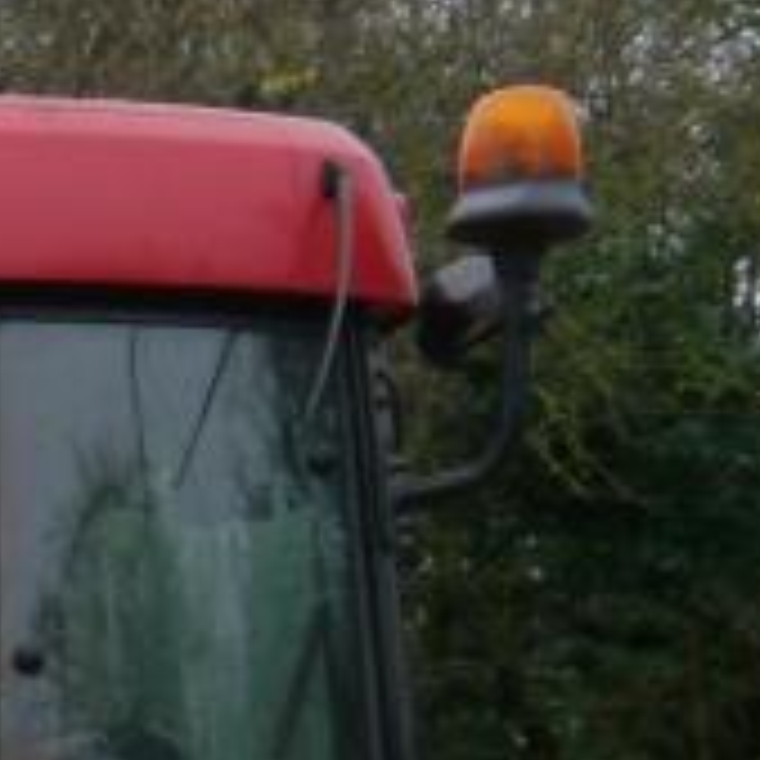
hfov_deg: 10.1
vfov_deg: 11.2
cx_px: -1115
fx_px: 3726
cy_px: 1133
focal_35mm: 150
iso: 160
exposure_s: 1/160
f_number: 4
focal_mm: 14
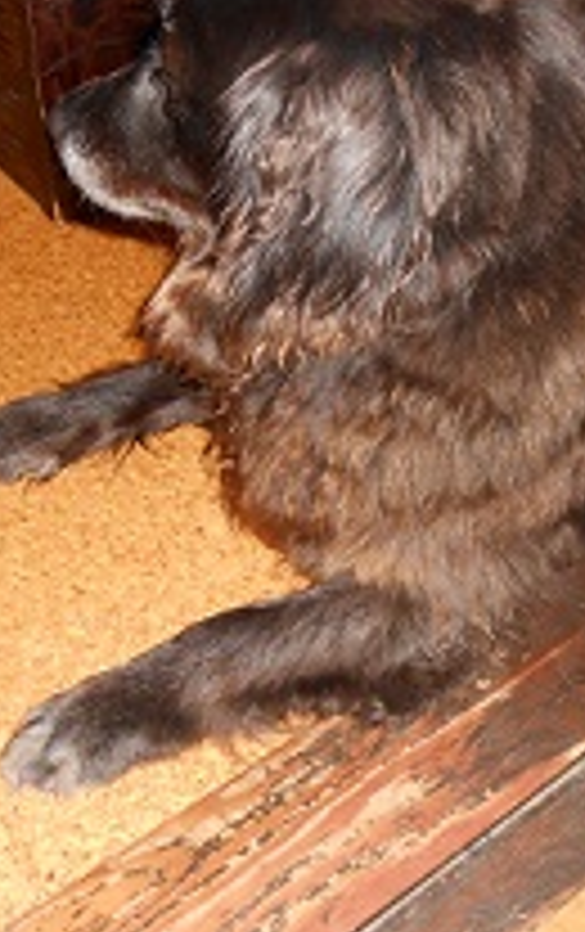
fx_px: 1169
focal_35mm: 46
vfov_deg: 43.4
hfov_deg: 28.1
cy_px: 468
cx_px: 266
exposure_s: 1/25
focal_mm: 4.6
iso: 200
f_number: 3.5
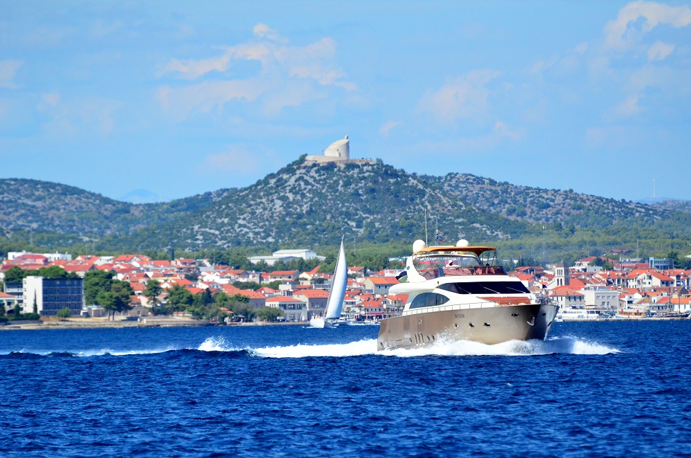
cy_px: 229
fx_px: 8618
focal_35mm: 450
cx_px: 346
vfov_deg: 3.0
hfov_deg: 4.6
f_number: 6.3
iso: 1800
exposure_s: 1/8000
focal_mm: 300
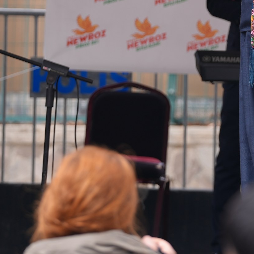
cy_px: -39
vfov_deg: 3.2
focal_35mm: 550
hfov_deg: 3.2
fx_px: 4566
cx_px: 290
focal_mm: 178
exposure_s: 1/250
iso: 80
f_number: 4
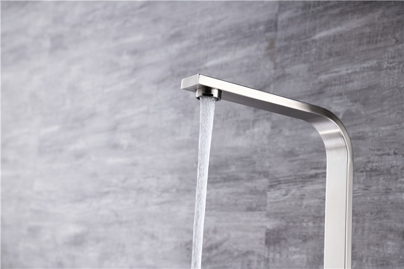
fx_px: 785
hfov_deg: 28.8
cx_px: 202
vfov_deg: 19.4
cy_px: 134
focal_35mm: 70
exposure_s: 1/100
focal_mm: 70
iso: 100
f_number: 10
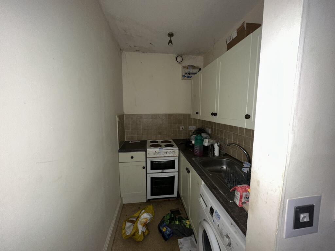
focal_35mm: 14
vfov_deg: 85.7
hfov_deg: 102.1
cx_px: 168
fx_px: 135
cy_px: 126
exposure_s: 1/30
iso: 200
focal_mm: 2.22
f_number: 2.2
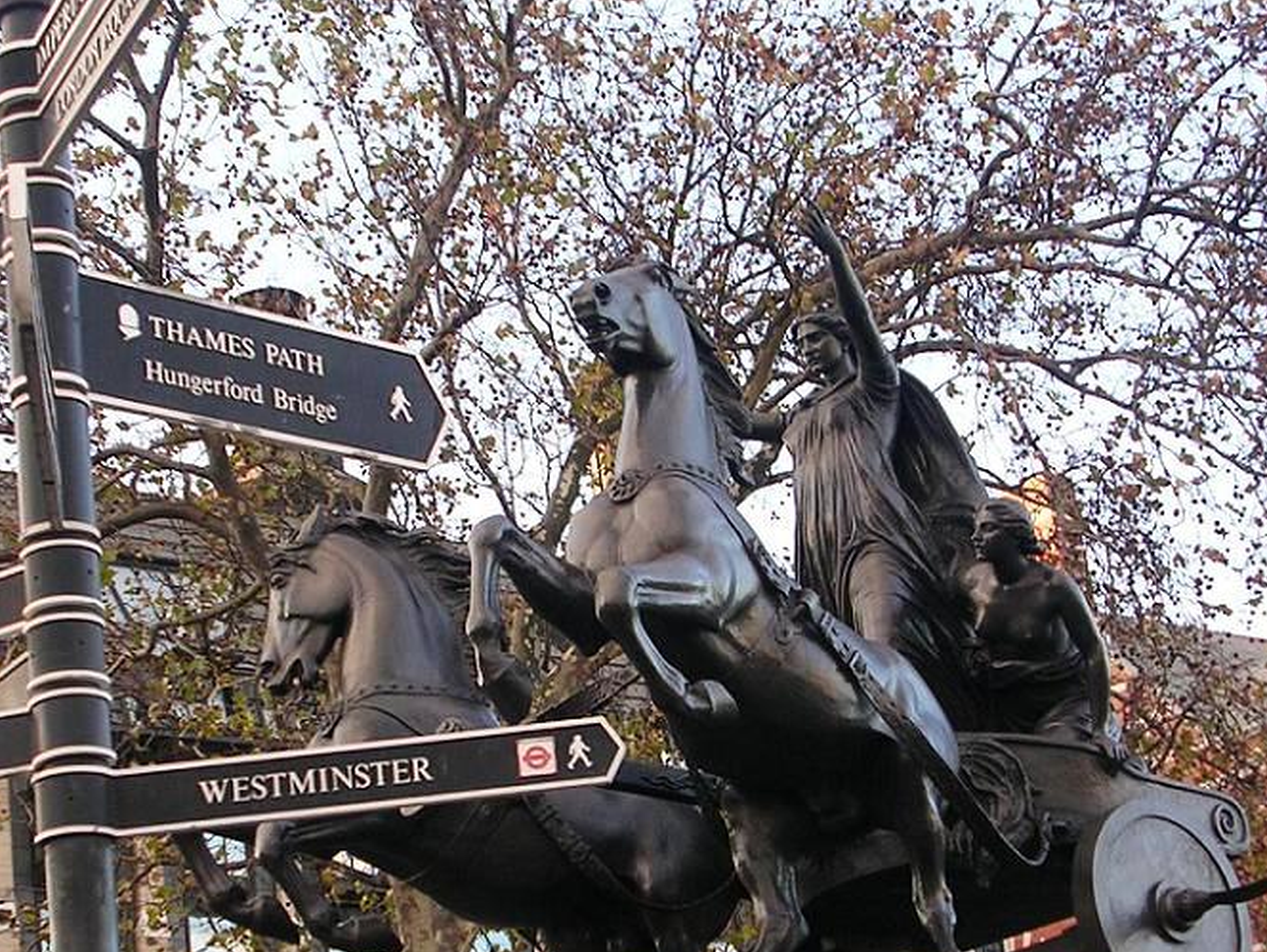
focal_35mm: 74
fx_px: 2710
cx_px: 634
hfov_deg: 26.3
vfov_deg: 19.9
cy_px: 594
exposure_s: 1/47
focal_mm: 8.5
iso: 50
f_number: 3.3
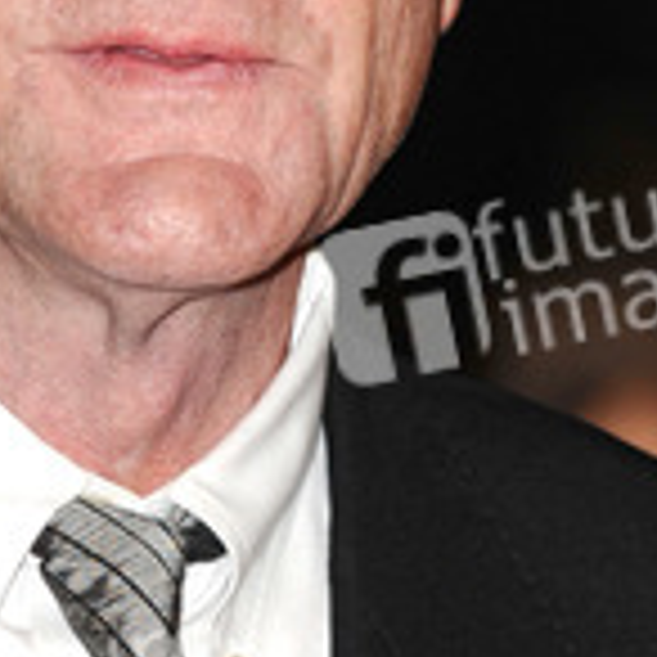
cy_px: 54
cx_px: 142
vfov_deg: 2.9
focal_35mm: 611
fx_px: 13124
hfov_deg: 2.9
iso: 320
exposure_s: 1/200
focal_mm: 175
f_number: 4.5
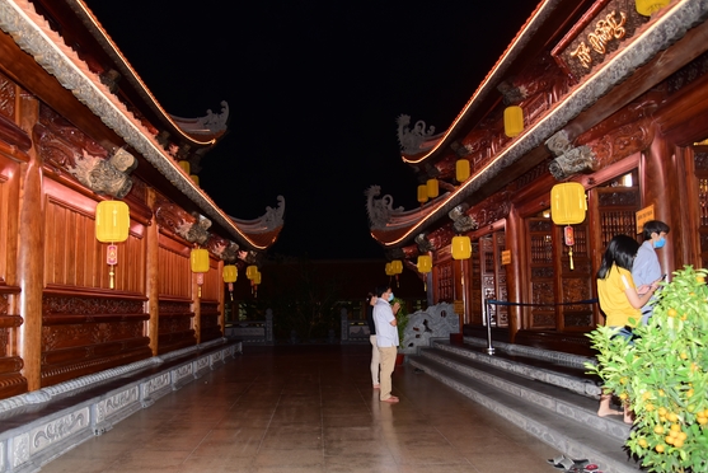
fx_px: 551
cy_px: 266
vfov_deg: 46.4
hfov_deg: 65.2
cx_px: 309
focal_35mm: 28
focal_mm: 24
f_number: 4
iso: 1000
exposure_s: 1/60
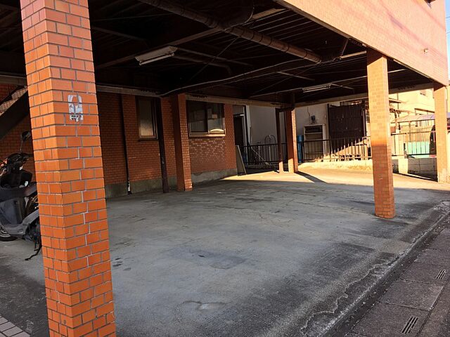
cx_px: 225
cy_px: 168
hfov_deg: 61.7
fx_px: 377
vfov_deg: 48.2
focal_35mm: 29
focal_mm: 4.15
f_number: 2.2
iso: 25
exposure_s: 1/222
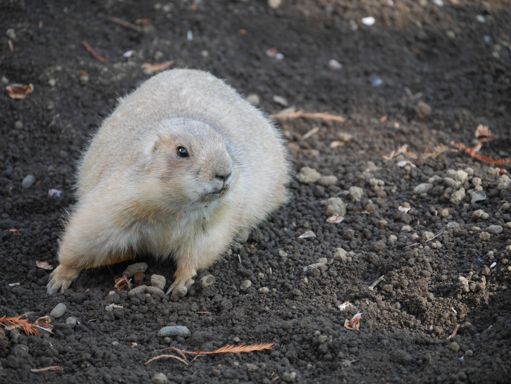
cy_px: 192
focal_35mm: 280
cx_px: 256
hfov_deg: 7.1
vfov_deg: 5.3
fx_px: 4135
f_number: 5.6
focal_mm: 140
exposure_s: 1/50
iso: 200
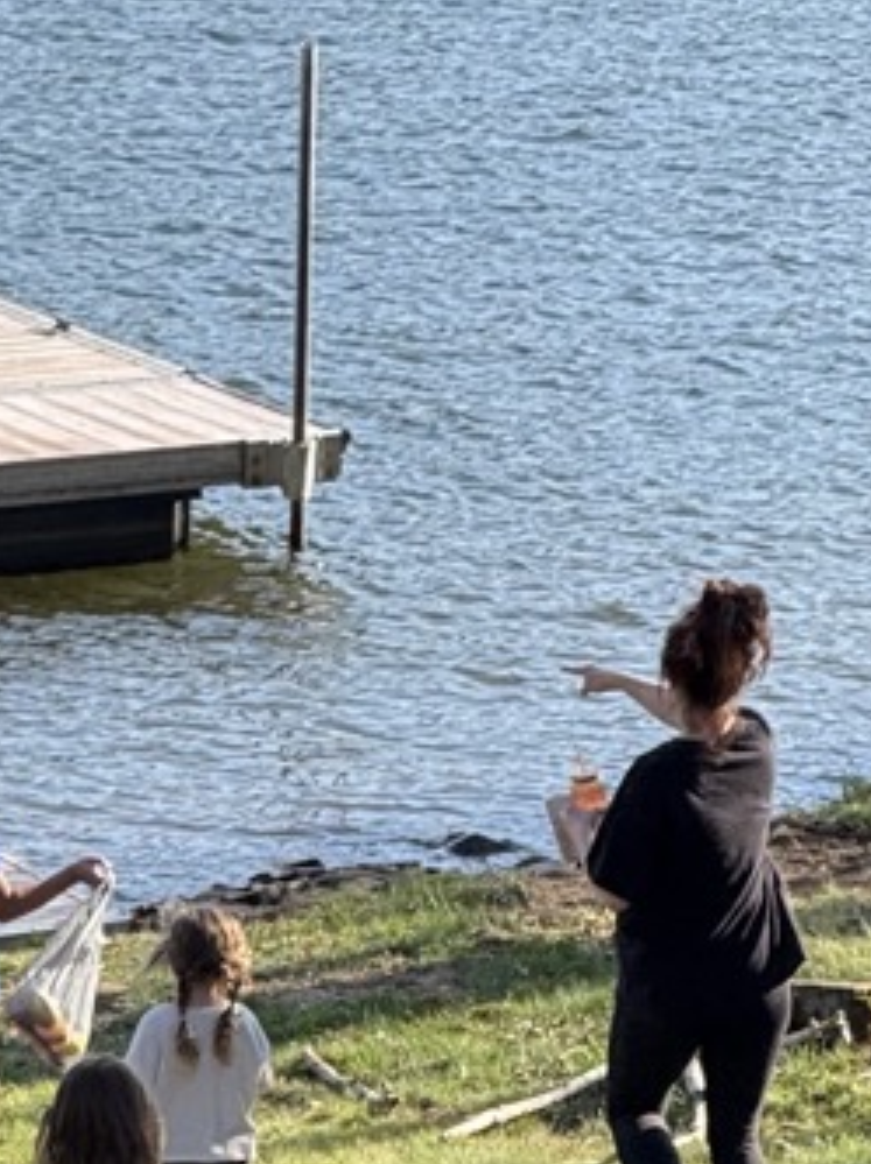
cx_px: -297
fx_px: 14555
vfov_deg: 4.6
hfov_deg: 3.4
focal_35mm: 433
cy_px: 1622
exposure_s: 1/293
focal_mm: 15.66
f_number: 2.8
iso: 50
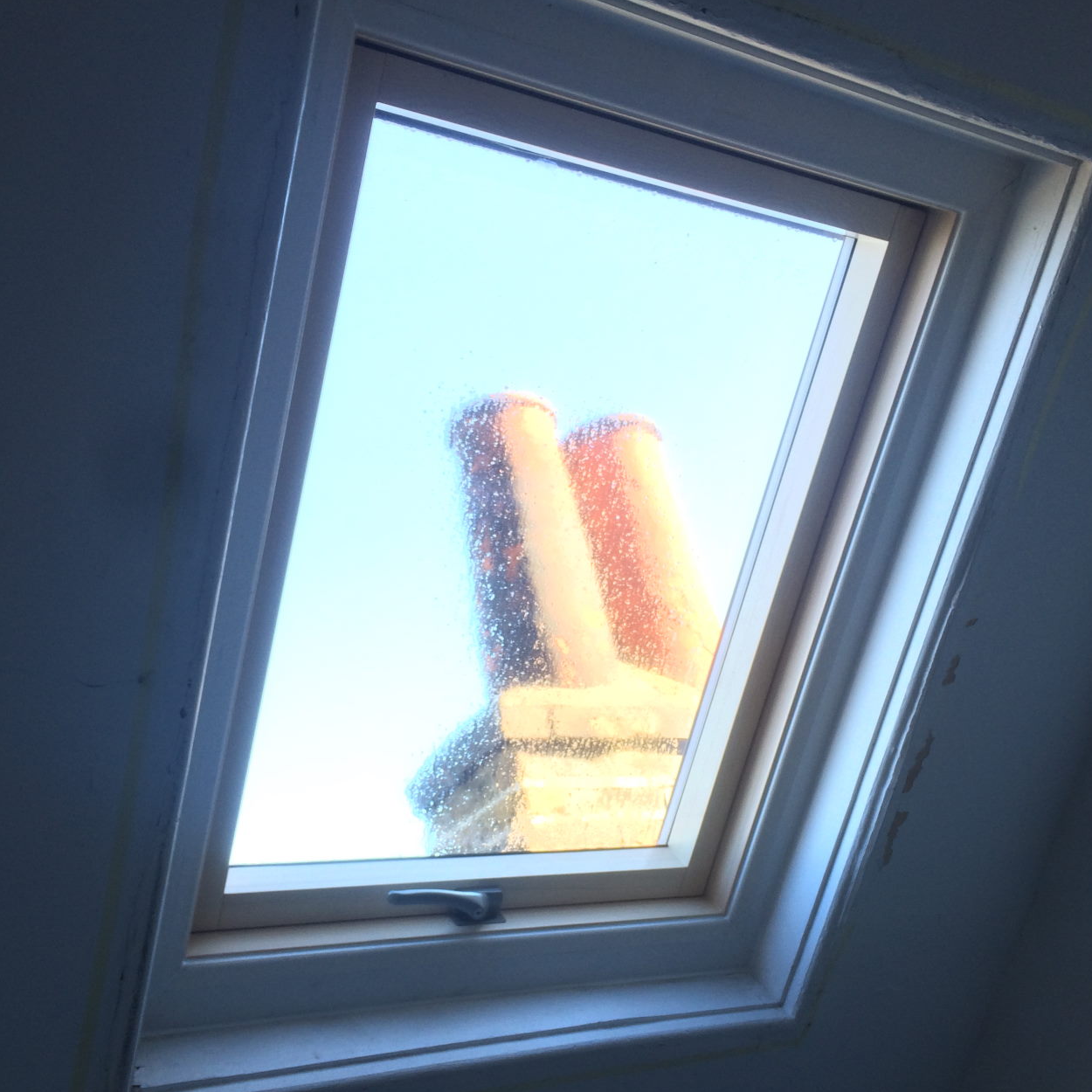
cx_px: 543
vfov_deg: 47.1
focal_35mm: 35
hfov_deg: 47.2
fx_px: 1249
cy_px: 609
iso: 40
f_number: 2.2
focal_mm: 4.15
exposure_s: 1/50
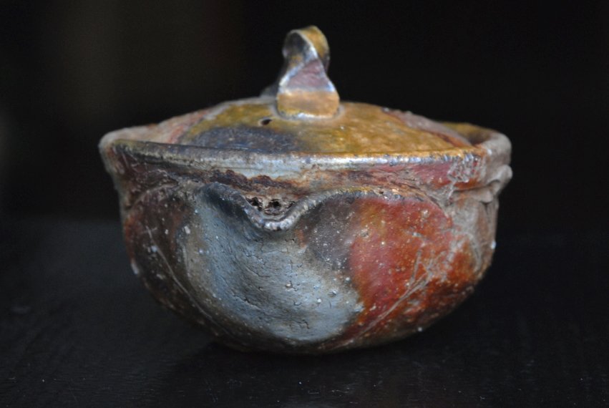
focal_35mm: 158
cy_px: 204
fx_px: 2668
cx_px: 304
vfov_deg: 8.7
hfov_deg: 13.0
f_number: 13
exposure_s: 1/60
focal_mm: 105
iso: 400
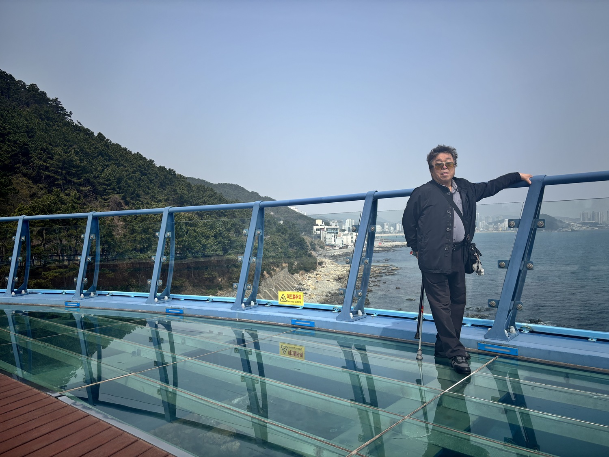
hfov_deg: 67.3
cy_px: 228
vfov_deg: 53.1
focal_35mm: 26
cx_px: 304
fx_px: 457
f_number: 1.6
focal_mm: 5.96
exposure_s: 1/4630
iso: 50
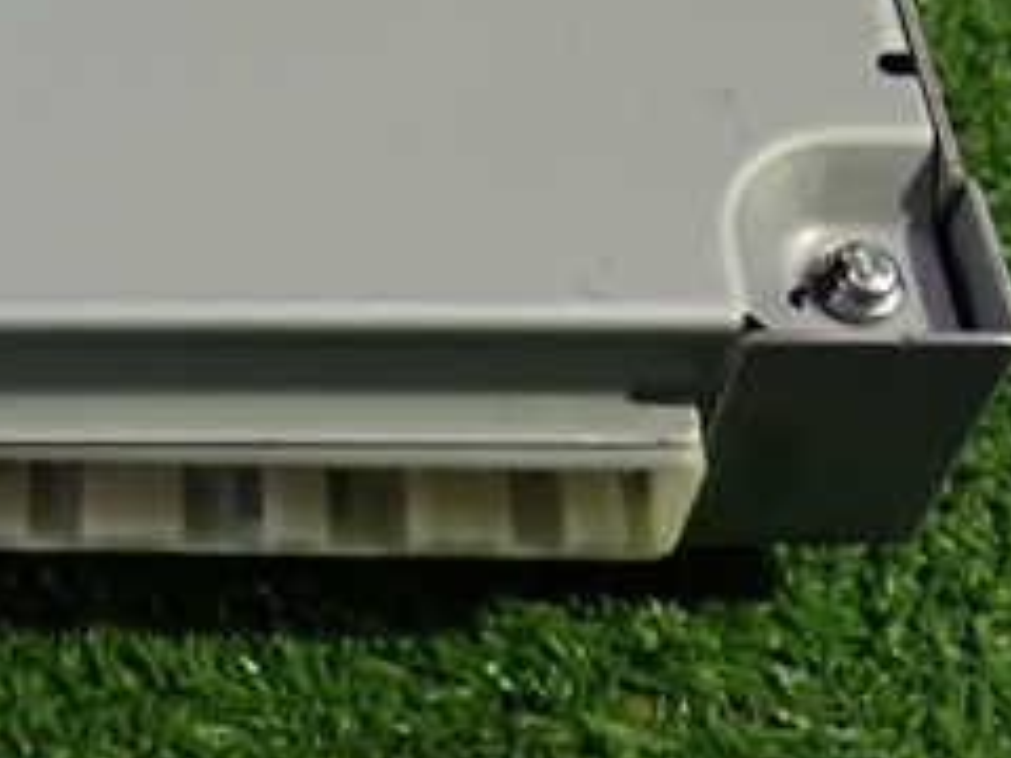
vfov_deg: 19.2
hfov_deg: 25.2
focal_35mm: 75
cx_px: 101
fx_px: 2190
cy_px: 25
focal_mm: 5.4
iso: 250
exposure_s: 1/30
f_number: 2.3
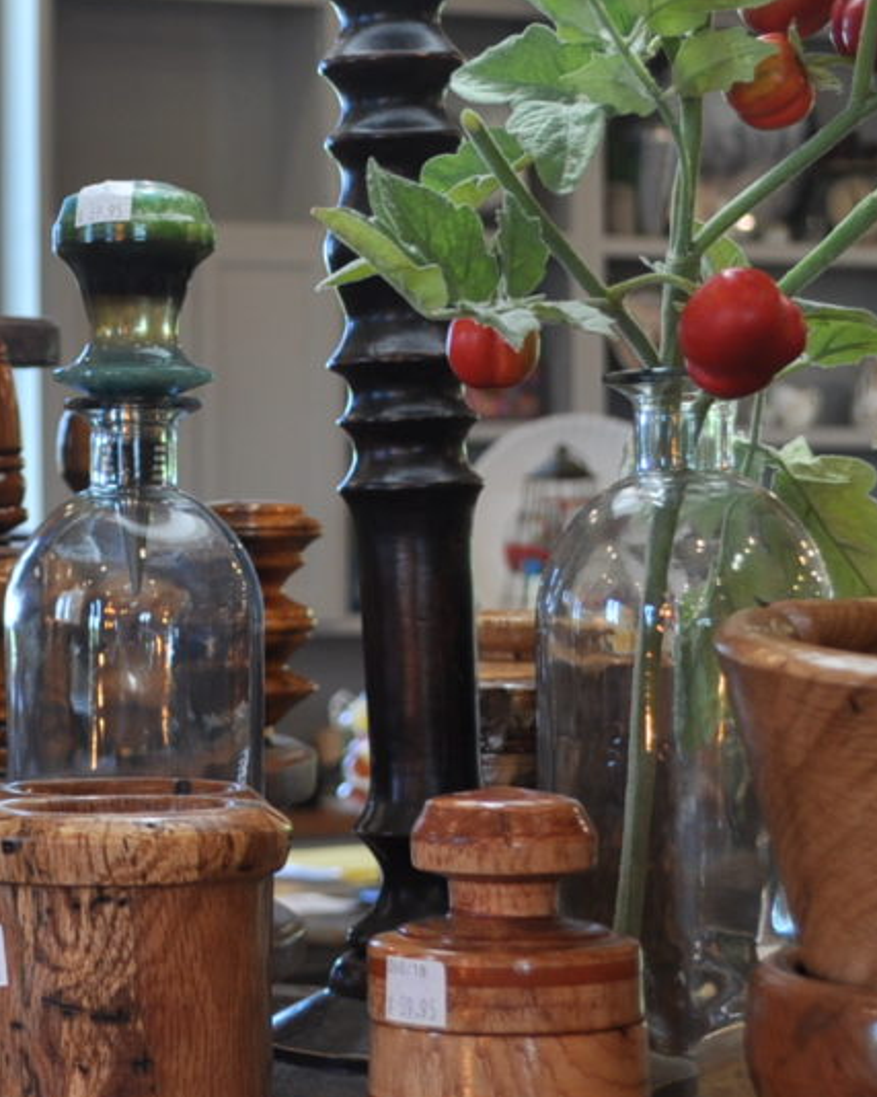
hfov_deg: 15.5
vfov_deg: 19.8
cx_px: -35
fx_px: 3148
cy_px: 565
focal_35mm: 97
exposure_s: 1/13
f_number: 4
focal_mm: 24
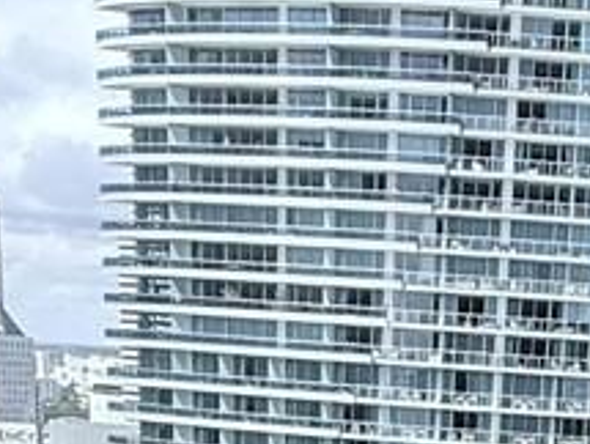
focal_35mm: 104
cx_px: 532
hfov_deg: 18.5
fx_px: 1776
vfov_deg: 11.3
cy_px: 1148
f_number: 2.2
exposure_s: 1/1189
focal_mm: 2.22
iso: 50
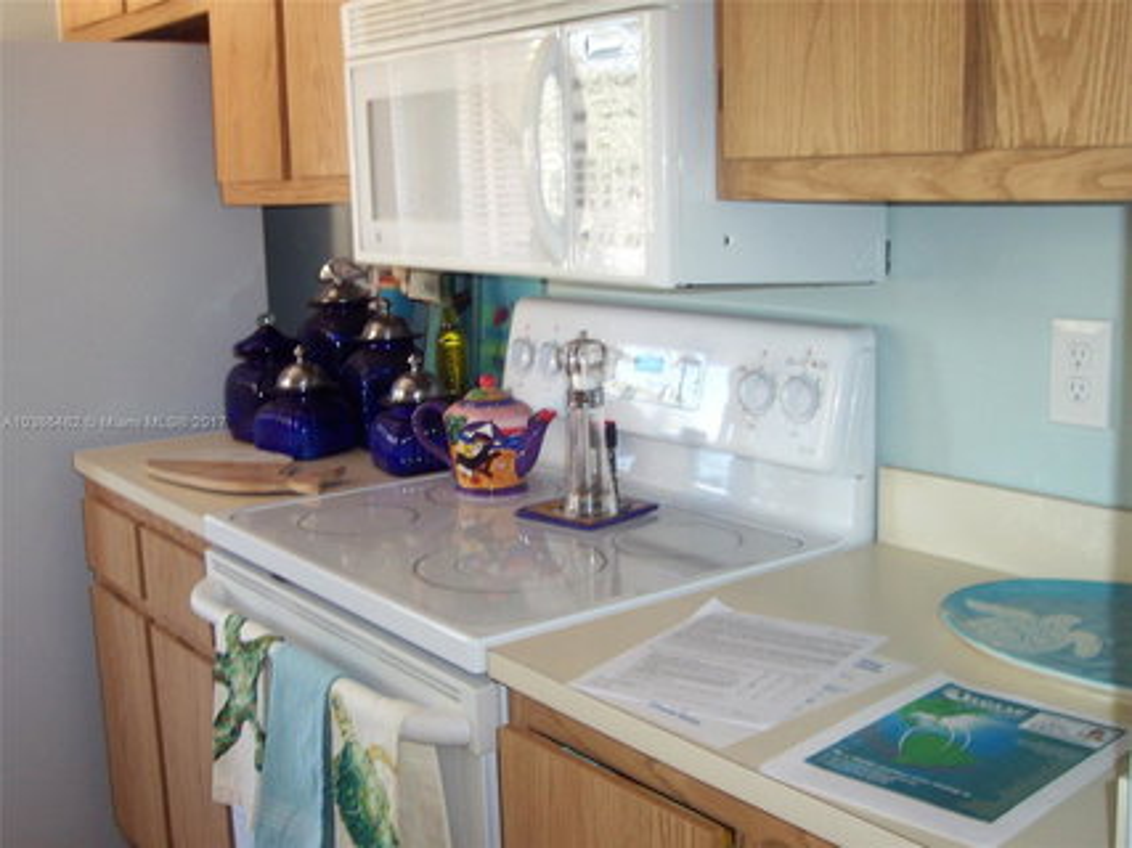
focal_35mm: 38
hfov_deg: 49.0
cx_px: 566
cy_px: 424
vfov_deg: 37.7
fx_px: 1242
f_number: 2.8
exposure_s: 1/30
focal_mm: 8
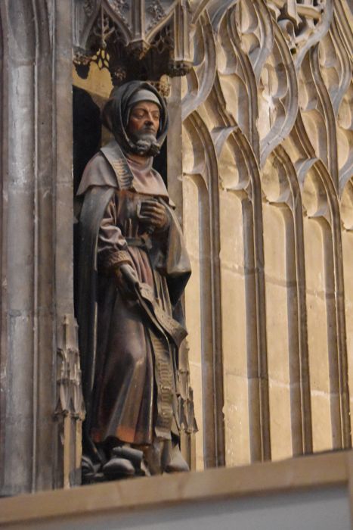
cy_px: 265
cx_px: 176
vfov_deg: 19.5
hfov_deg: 13.0
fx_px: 1543
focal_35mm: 105
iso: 12800
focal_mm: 70
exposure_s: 1/25
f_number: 4.2
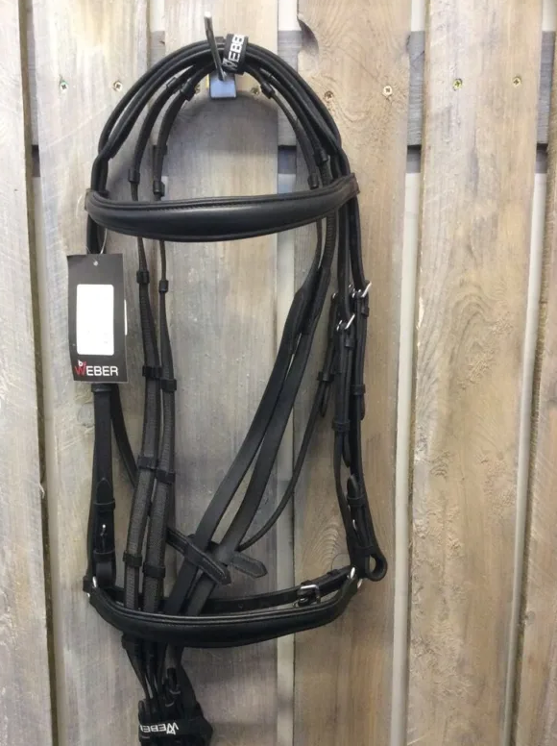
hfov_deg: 42.9
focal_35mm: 33
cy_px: 377
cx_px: 276
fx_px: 710
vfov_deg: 55.4
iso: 200
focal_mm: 3.3
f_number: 2.4
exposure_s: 1/25
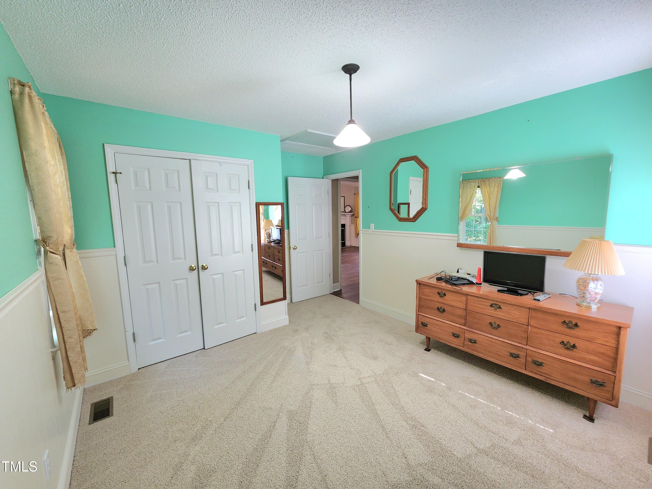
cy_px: 244
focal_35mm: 13
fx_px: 245
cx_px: 326
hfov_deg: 106.2
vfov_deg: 89.9
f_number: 2.2
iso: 160
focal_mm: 2.2
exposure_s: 1/60.2
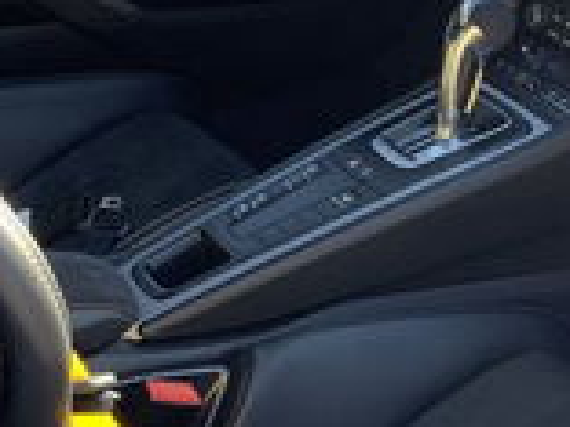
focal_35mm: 128
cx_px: 464
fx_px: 2108
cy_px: 431
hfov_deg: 15.3
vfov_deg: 11.5
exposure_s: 1/122
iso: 40
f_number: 1.8
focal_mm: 4.25
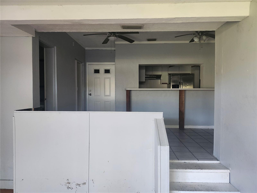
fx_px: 171
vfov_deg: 58.9
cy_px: 96
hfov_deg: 73.9
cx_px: 128
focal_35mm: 23
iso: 800
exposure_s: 1/120
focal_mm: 5.54
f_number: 1.8
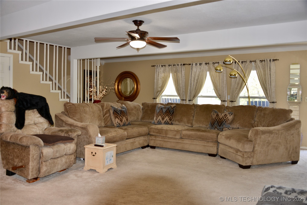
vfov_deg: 41.1
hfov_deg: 58.7
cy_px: 102
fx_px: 273
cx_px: 154
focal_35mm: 32
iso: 320
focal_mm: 32
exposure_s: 1/60
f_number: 3.8
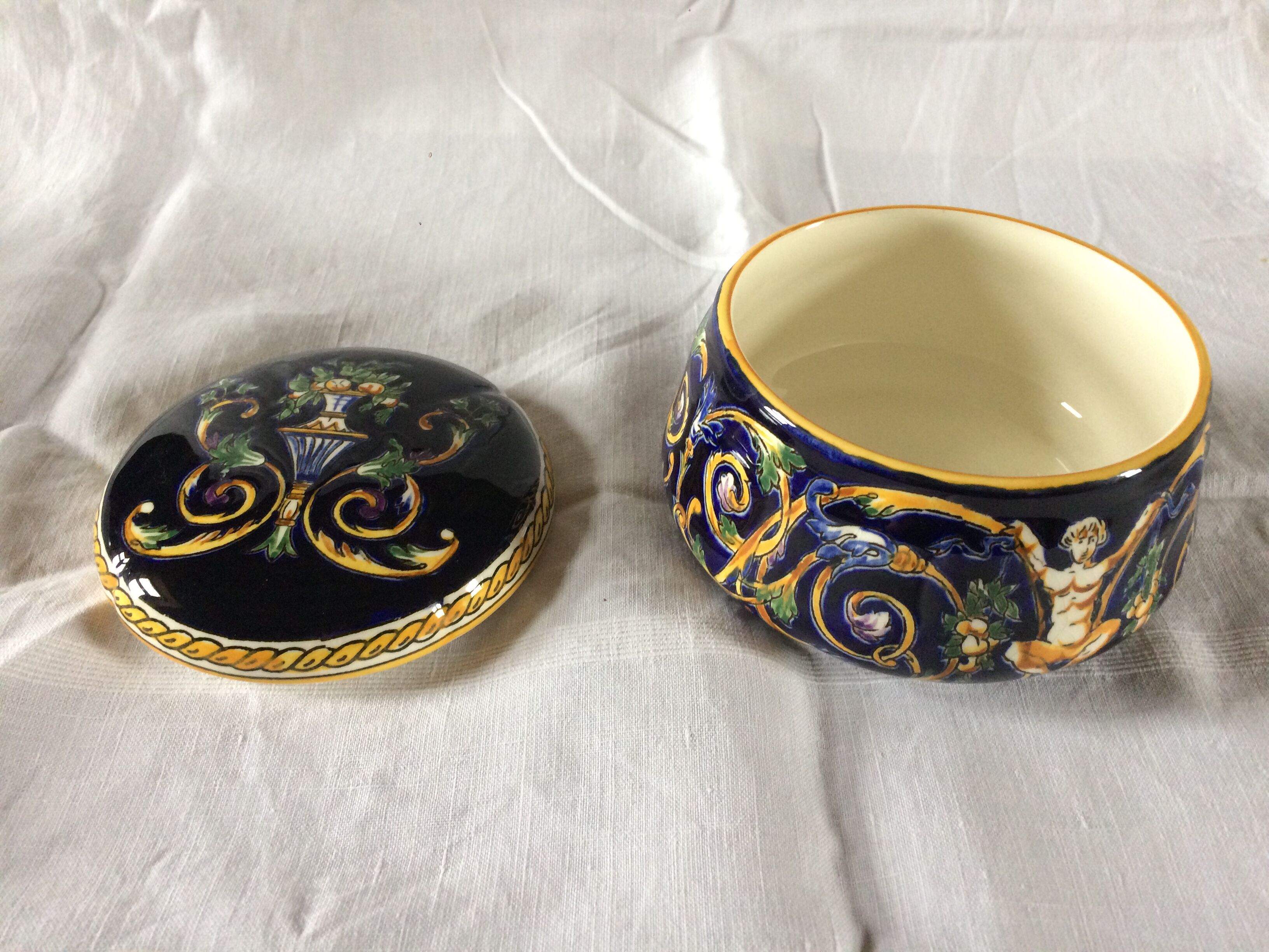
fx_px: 1063
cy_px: 476
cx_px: 634
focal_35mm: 29
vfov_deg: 48.2
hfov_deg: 61.7
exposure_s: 1/33
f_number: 2.2
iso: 250
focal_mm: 4.15
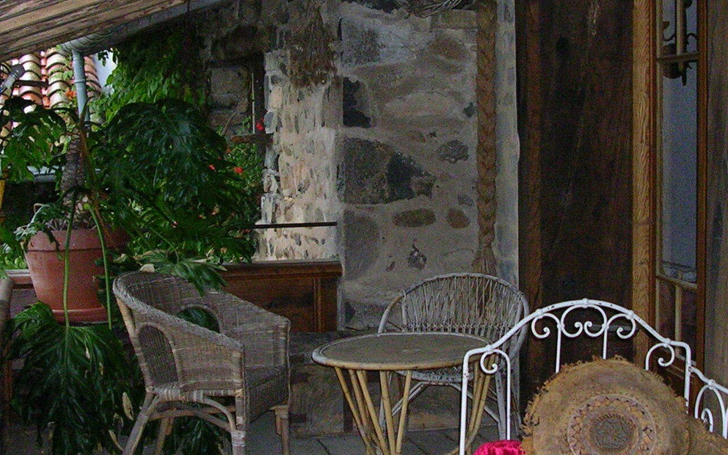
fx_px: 1290
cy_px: 200
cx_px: 418
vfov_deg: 20.0
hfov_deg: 31.5
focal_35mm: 65
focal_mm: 5.8
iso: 200
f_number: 2.8
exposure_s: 1/60.1
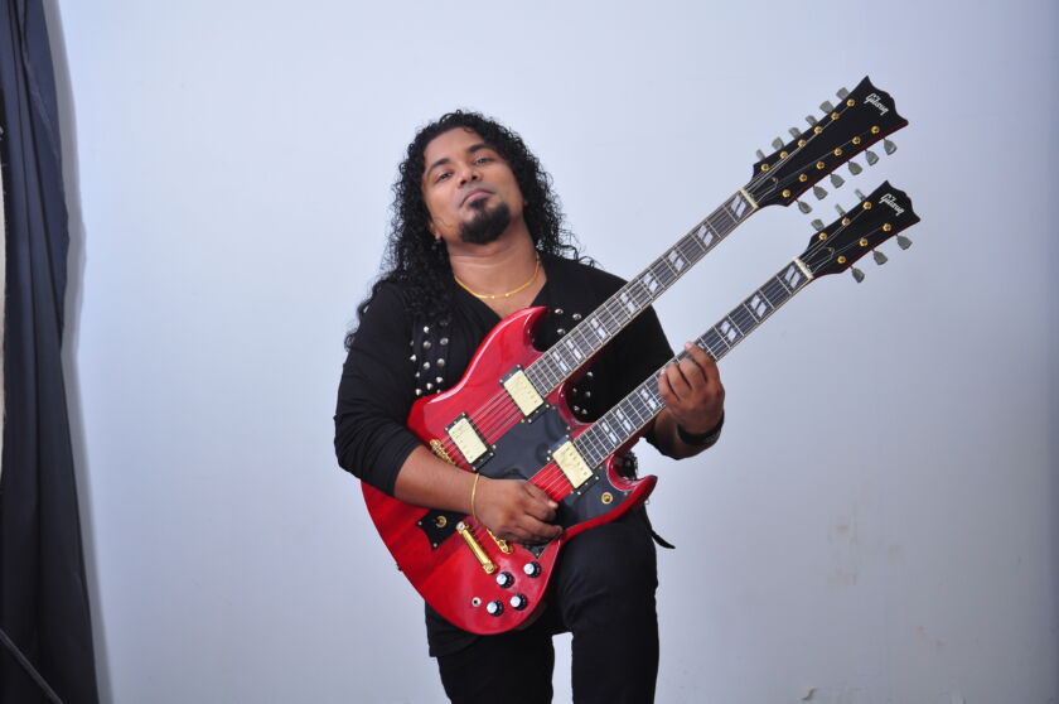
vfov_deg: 18.1
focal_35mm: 75
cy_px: 352
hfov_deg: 27.0
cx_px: 530
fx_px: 2204
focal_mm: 50
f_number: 7.1
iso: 200
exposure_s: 1/125
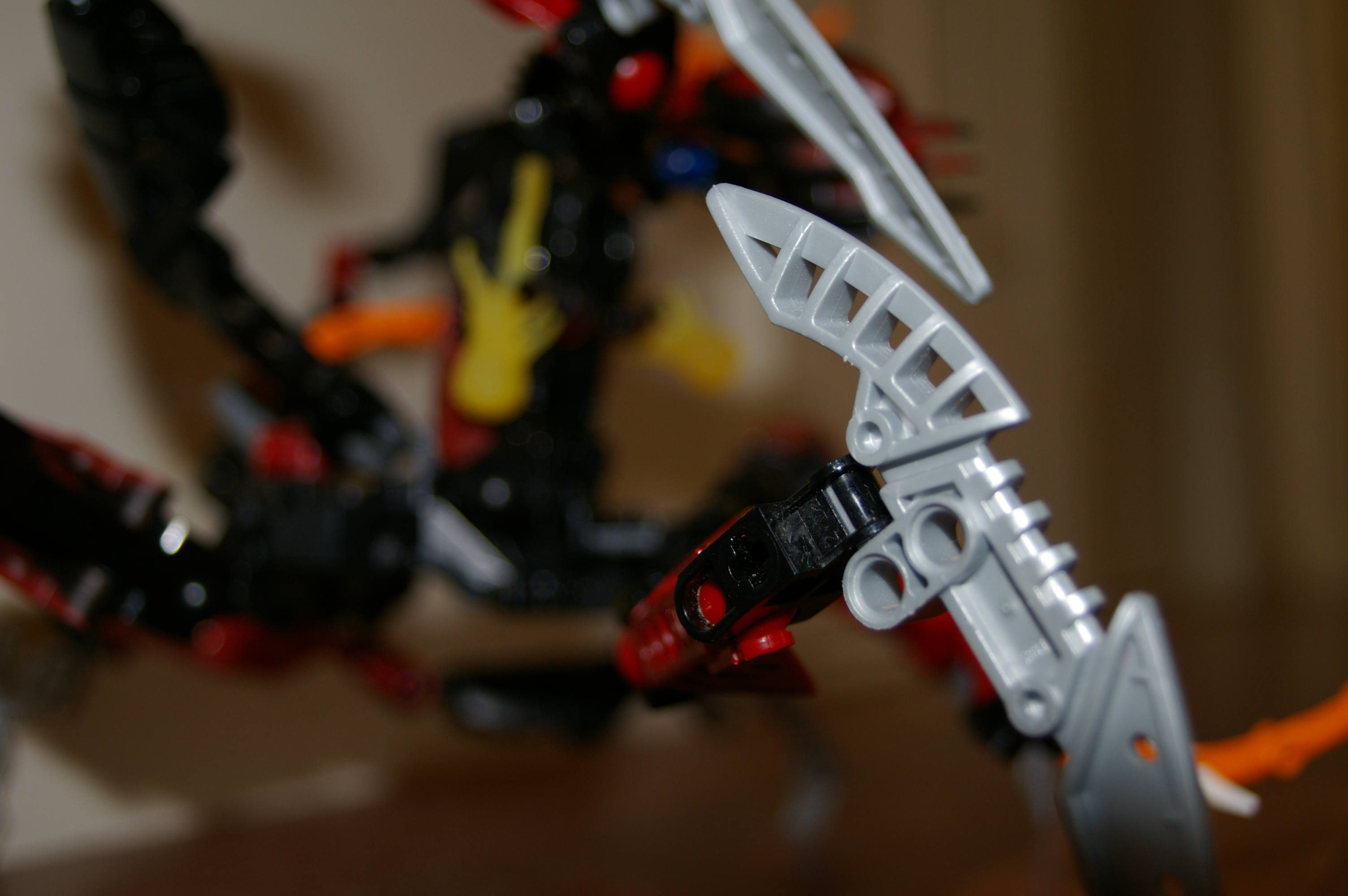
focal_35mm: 54
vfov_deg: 25.0
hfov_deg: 36.9
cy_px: 448
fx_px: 2020
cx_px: 674
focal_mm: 36
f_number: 4.5
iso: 200
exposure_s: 1/60
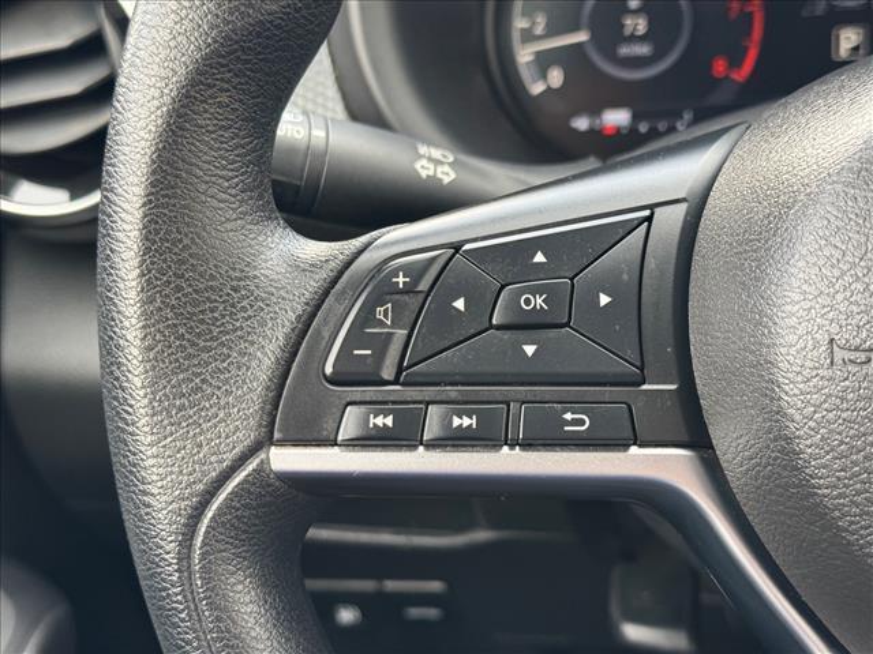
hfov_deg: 39.7
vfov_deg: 30.3
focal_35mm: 48
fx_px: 1211
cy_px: 327
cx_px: 436
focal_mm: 6.76
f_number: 1.78
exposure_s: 1/60
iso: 100
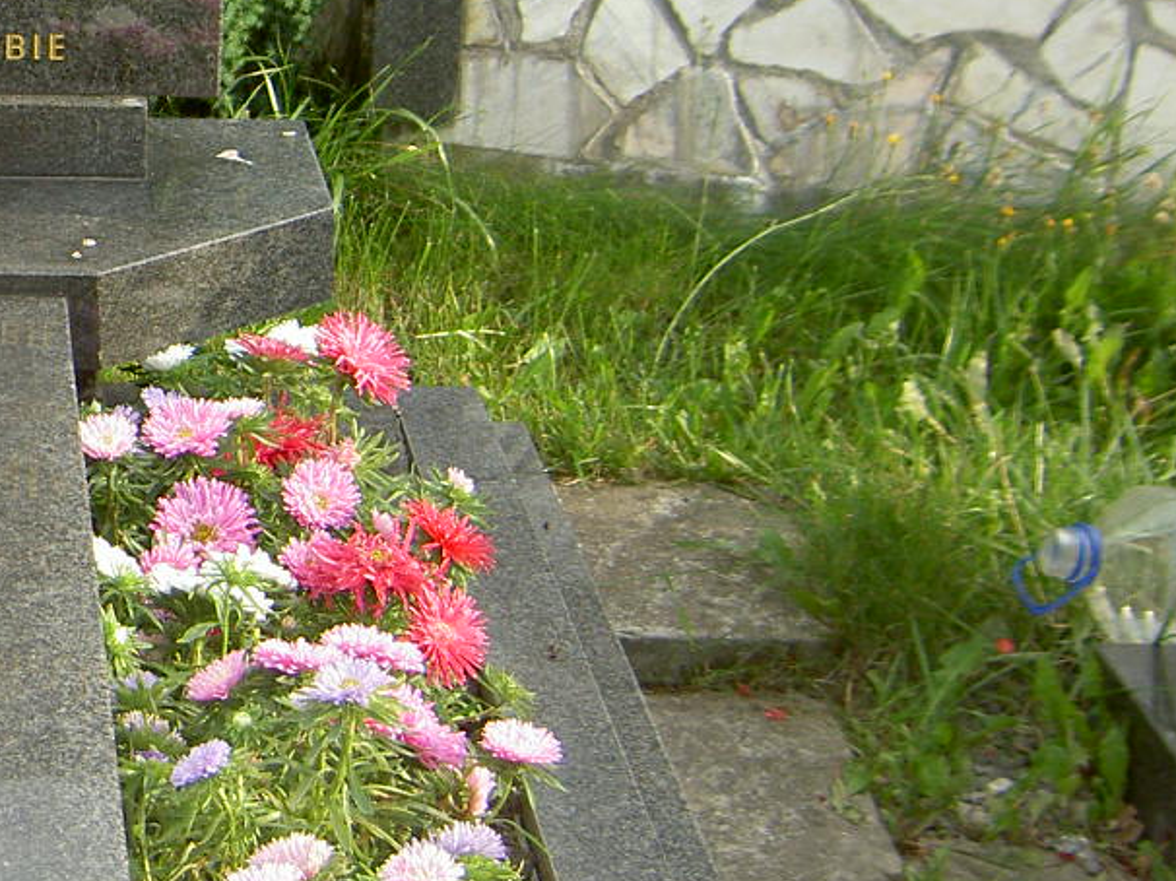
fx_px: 3498
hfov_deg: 18.0
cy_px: 250
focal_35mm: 103
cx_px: -291
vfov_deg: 14.3
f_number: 2.8
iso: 50
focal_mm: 8
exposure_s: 1/200
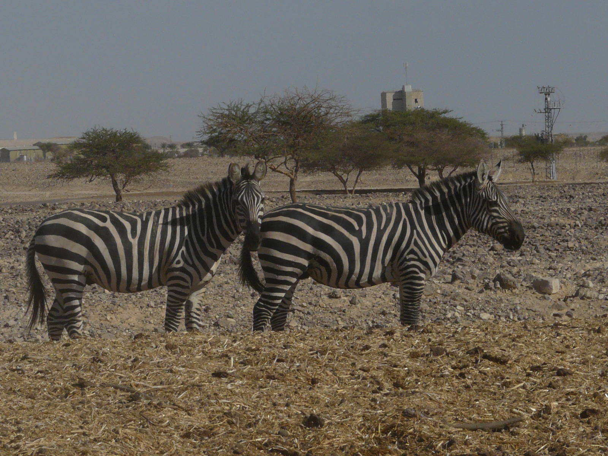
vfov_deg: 7.1
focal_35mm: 209
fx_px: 3671
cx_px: 304
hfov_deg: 9.5
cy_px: 228
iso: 100
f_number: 8
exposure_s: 1/800
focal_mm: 21.6
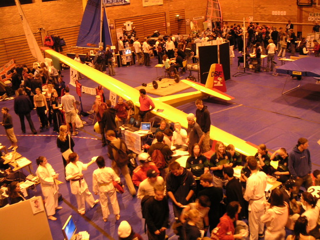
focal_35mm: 38
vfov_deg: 37.7
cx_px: 160
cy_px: 120
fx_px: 351
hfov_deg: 49.0
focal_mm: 6
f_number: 2.8
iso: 100
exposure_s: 1/10
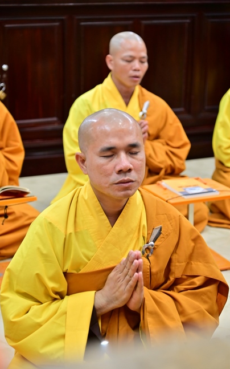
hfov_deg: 15.5
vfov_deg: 24.6
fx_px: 843
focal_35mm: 84
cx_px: 117
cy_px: 185
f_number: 4
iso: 1600
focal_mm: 82
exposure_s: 1/50
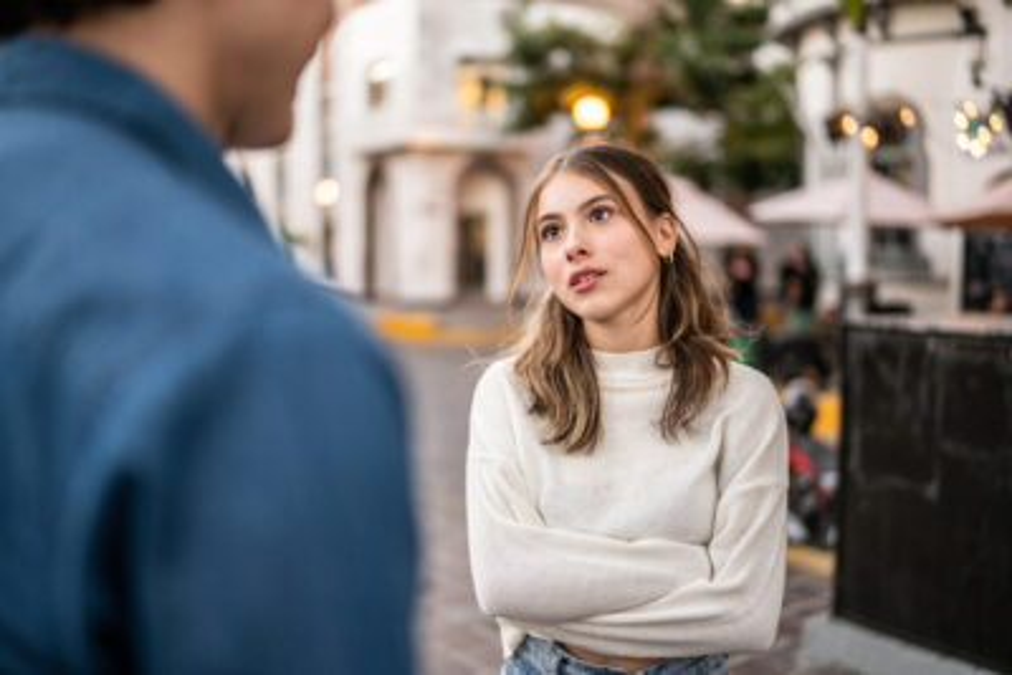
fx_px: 984
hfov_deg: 54.4
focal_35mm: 35
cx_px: 506
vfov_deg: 37.9
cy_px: 338
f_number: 1.2
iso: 320
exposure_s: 1/400
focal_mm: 35
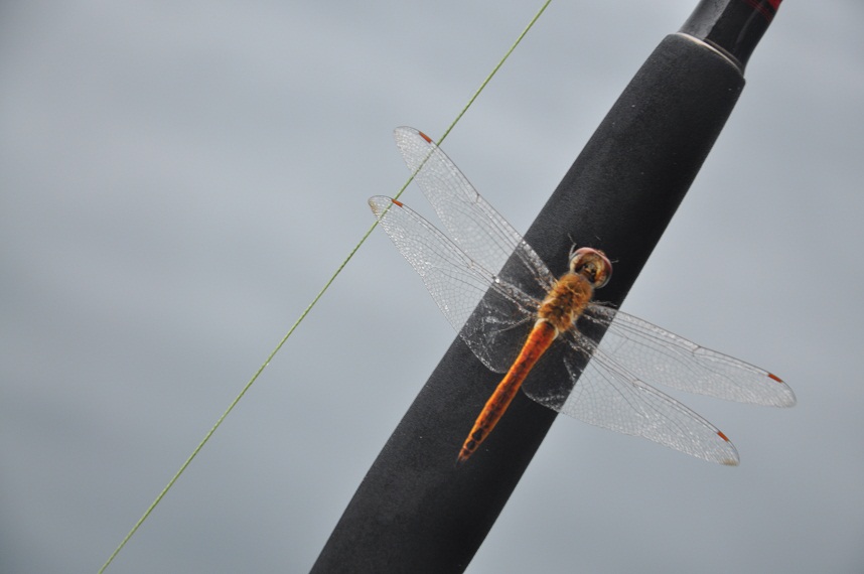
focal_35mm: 135
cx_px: 432
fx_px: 3236
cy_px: 287
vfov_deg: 10.1
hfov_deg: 15.2
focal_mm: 90
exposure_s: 1/50
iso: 400
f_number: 5.6
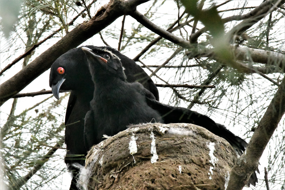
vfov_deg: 1.8
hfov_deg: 2.7
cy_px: 95
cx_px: 142
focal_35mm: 750
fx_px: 5937
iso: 28800
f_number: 18
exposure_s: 1/200
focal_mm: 500
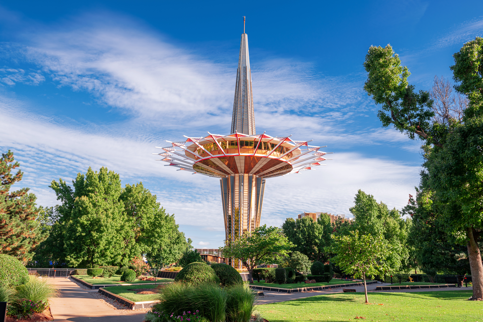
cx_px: 242
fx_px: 416
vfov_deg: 42.3
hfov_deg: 60.3
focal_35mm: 31
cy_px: 161
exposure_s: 1/100
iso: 64
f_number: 8
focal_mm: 31
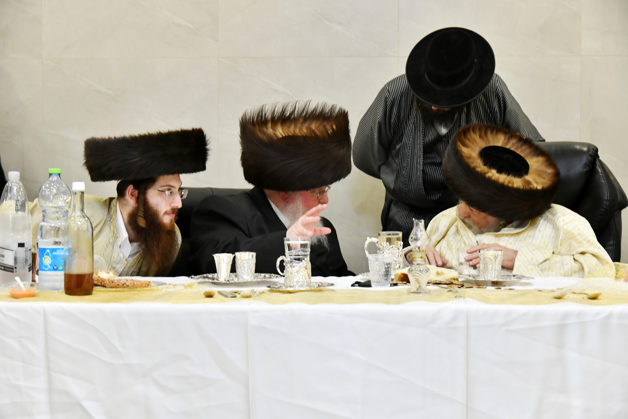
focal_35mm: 58
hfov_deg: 34.5
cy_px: 210
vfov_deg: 23.4
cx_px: 314
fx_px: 1012
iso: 2000
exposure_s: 1/250
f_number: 5
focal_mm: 58
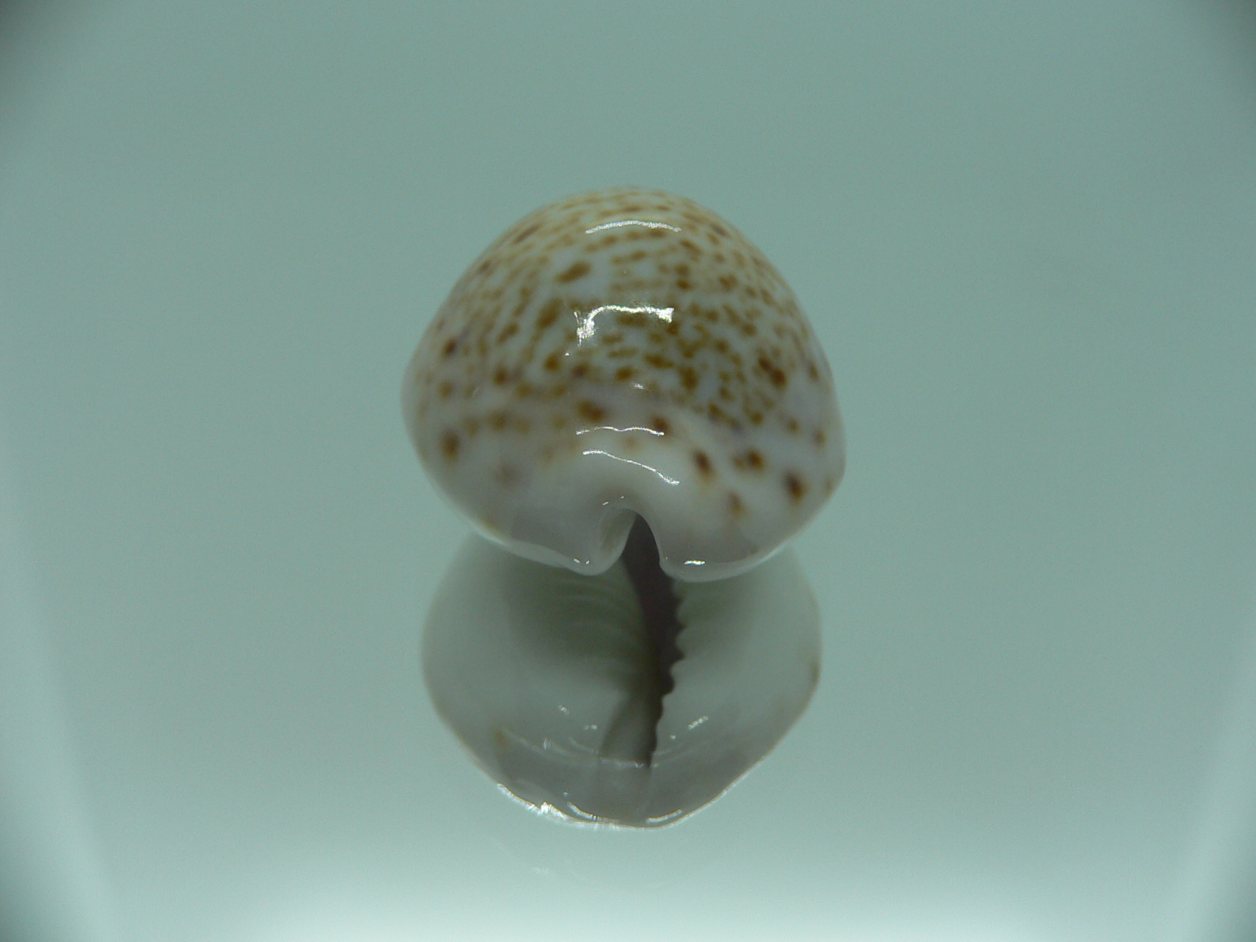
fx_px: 1270
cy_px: 471
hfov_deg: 52.6
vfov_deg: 40.7
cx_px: 628
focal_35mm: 35
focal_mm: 4.6
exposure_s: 1/80
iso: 80
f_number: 2.8
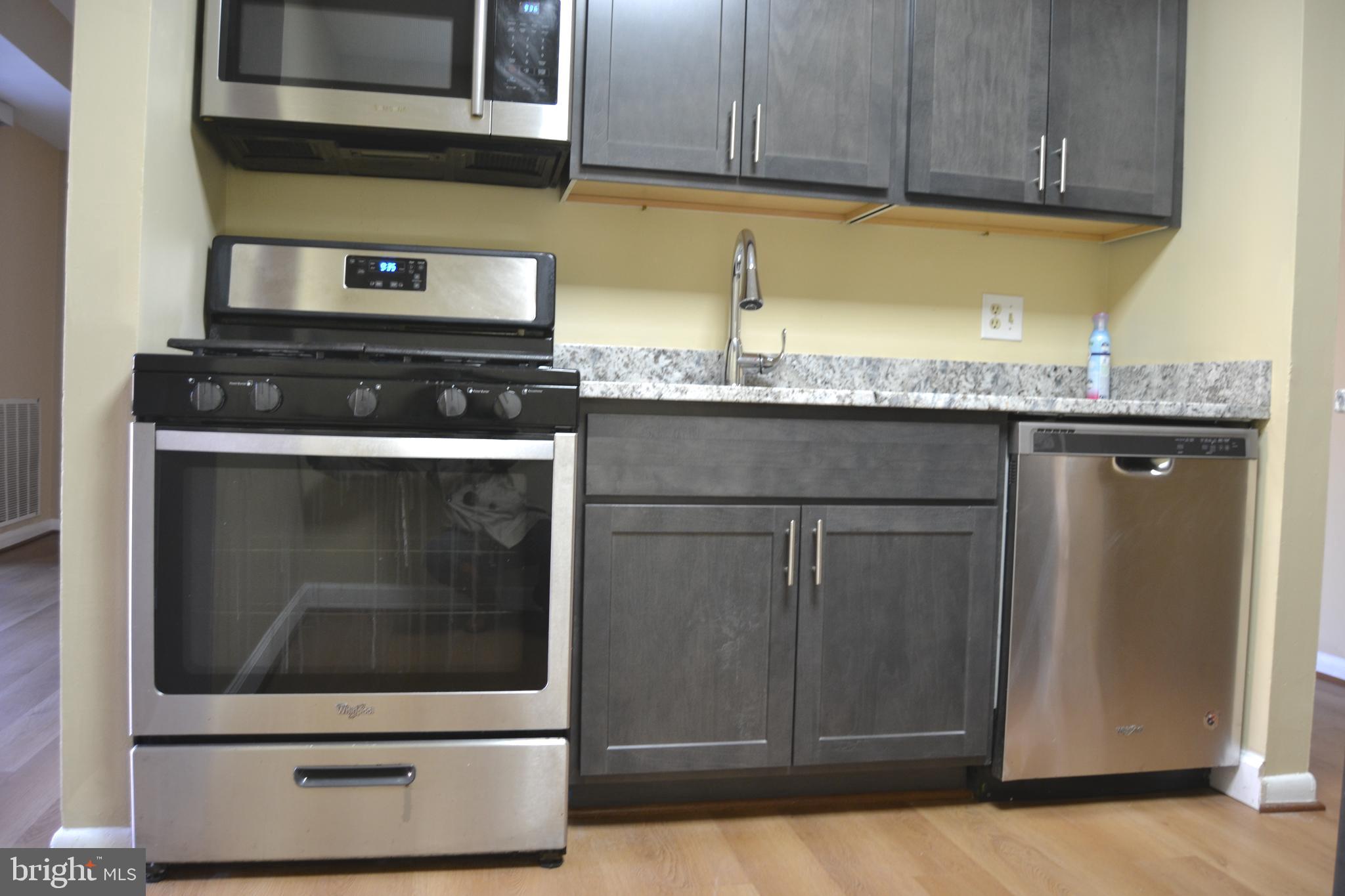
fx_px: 1009
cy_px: 448
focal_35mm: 27
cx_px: 672
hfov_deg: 67.4
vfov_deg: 47.9
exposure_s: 1/20
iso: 400
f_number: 3.5
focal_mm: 18
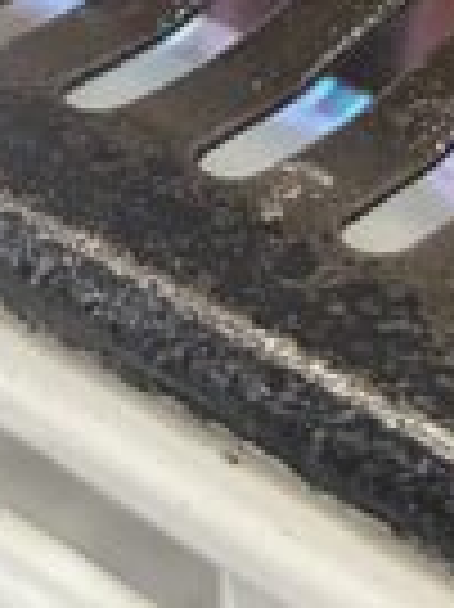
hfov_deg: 11.4
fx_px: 2242
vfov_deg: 14.3
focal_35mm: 128
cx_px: 508
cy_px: -329
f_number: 1.78
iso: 640
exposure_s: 1/60
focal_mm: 6.86
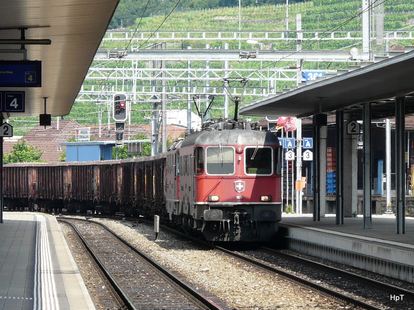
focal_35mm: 190
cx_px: 207
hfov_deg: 10.4
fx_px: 2272
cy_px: 155
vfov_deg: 7.8
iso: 100
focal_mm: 31.3
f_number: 5.6
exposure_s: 1/200
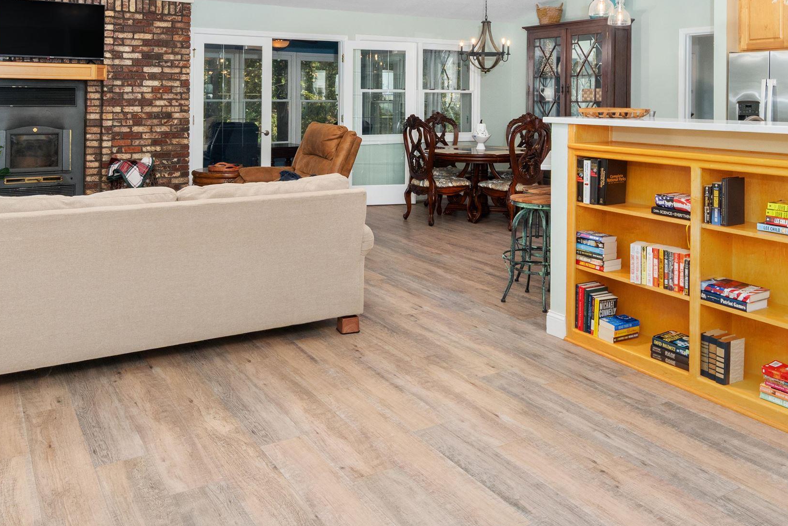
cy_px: 114
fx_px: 677
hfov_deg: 60.4
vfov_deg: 40.8
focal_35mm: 31
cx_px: 402
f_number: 8
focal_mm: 11
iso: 320
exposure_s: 1
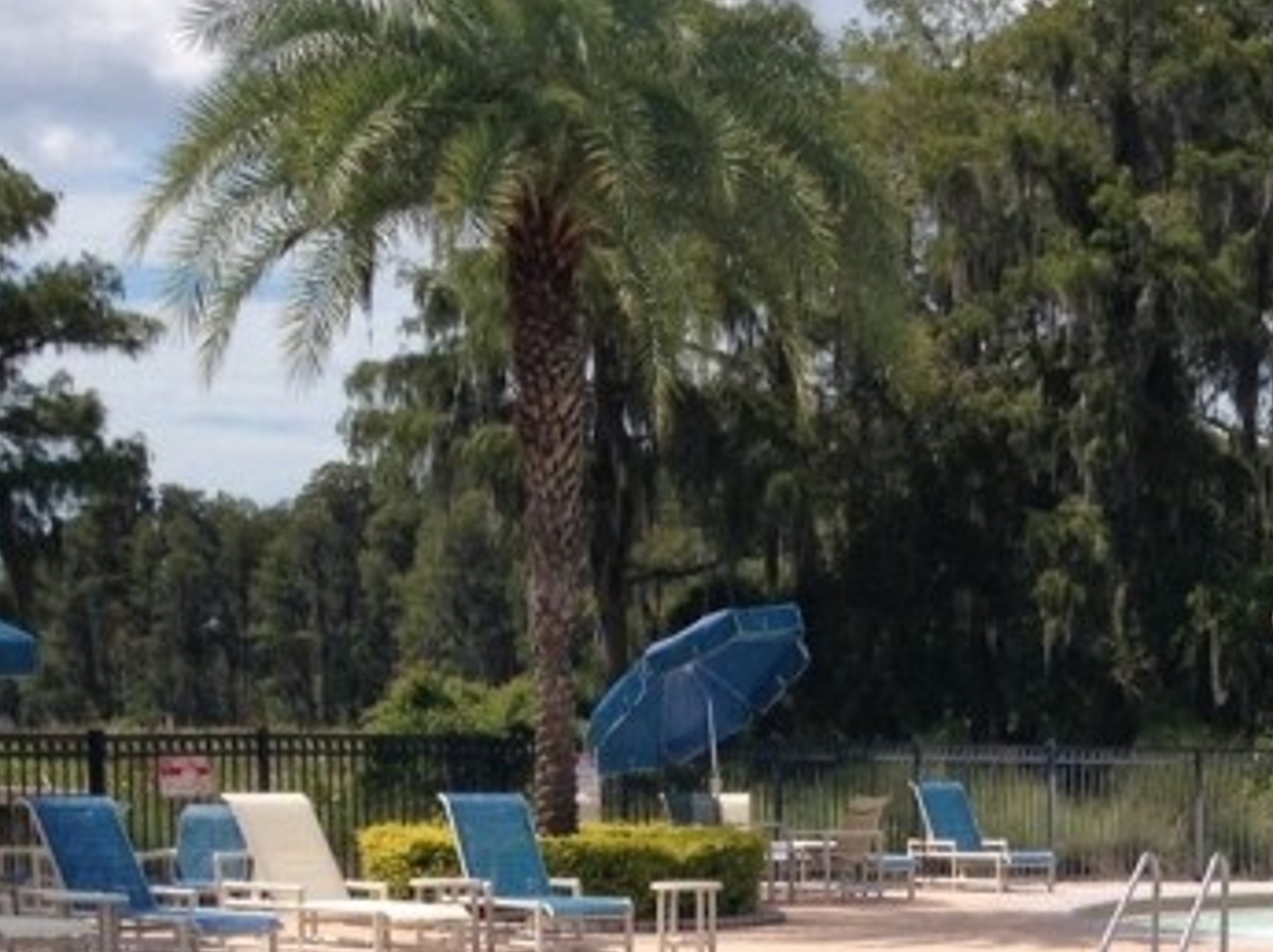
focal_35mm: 104
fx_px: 3821
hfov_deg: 17.9
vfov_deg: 13.8
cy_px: 1177
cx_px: 1553
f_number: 2.4
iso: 50
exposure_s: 1/2208
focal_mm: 4.28
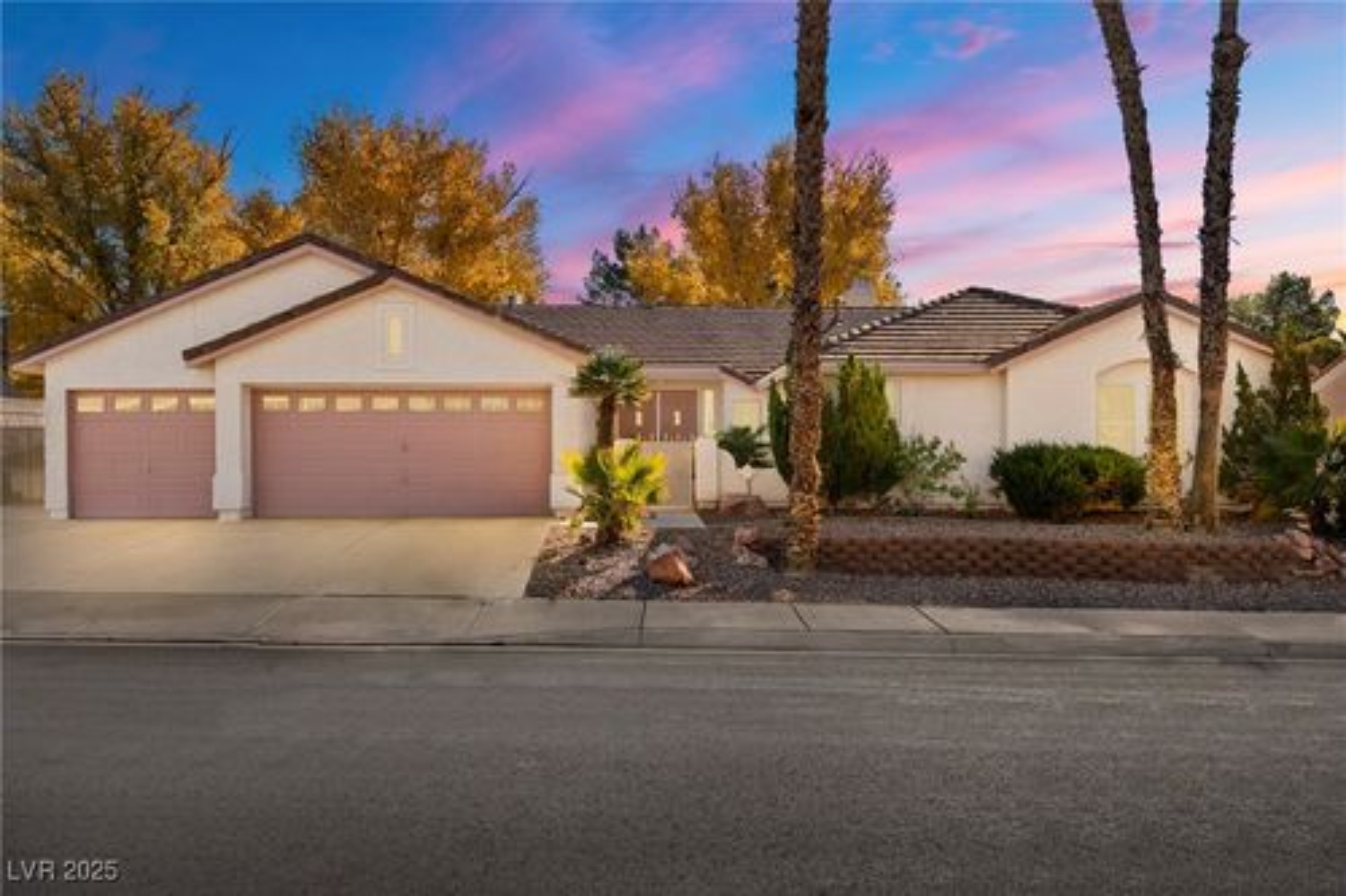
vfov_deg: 46.4
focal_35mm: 28
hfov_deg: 65.5
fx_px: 1046
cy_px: 448
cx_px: 673
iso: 320
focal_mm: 19
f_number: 8
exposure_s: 1/640
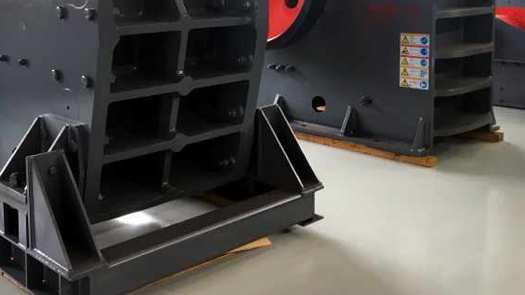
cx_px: 154
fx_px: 626
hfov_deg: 44.5
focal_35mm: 45
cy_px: 44
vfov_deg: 25.9
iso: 32
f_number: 2.2
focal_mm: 4.15
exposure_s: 1/33
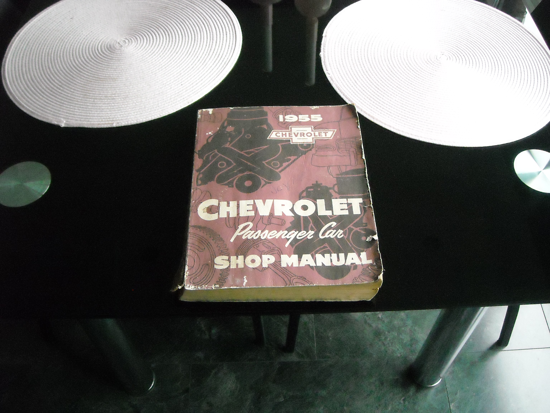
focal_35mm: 35
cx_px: 275
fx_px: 556
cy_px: 206
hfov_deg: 52.6
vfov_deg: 40.7
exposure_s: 1/135
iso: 800
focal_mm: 5.7
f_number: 2.8
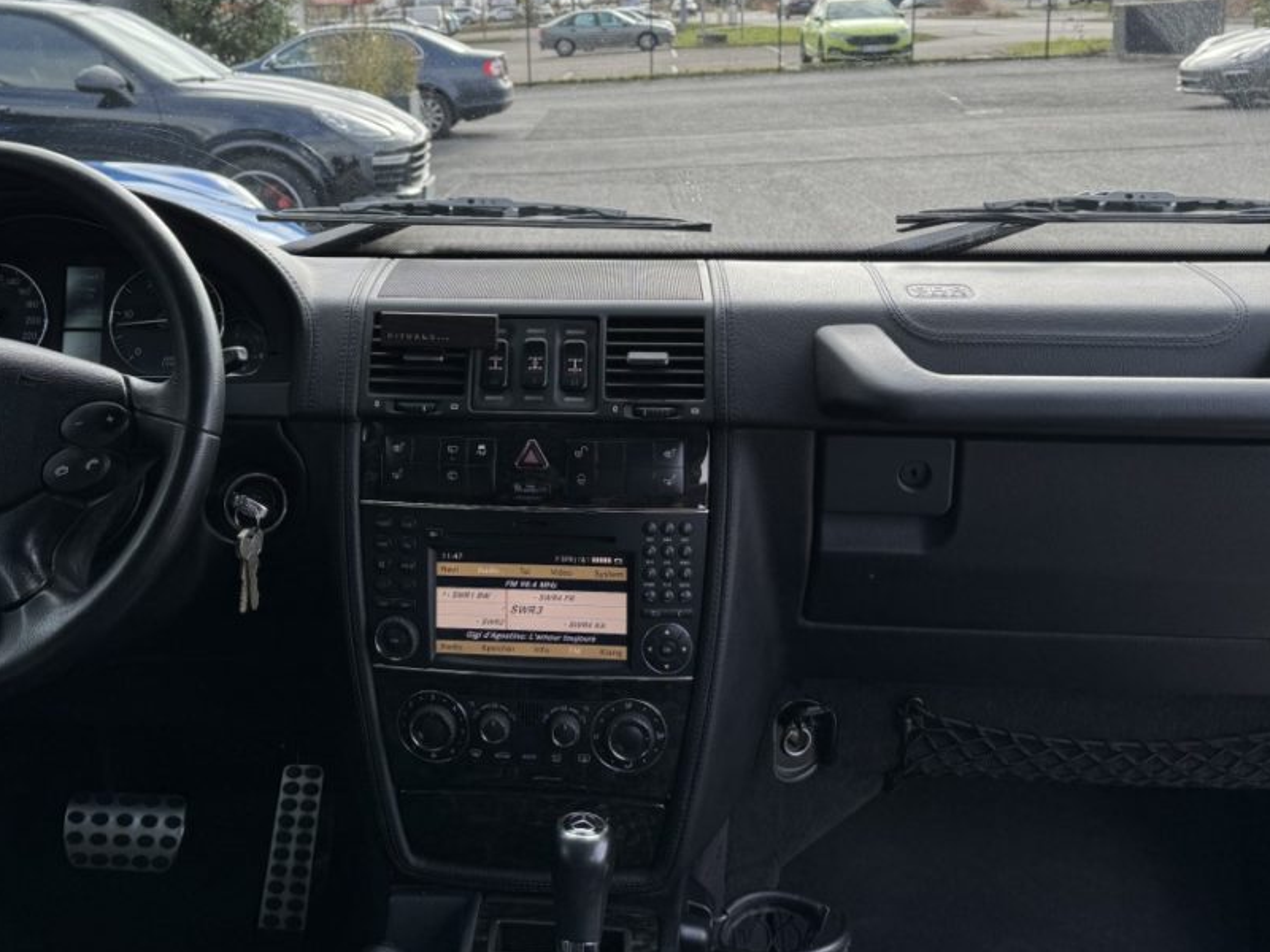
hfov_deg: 50.9
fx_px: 1321
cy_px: 336
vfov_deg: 39.3
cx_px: 487
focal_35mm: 36
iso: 80
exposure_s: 1/822
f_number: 1.78
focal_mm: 6.86
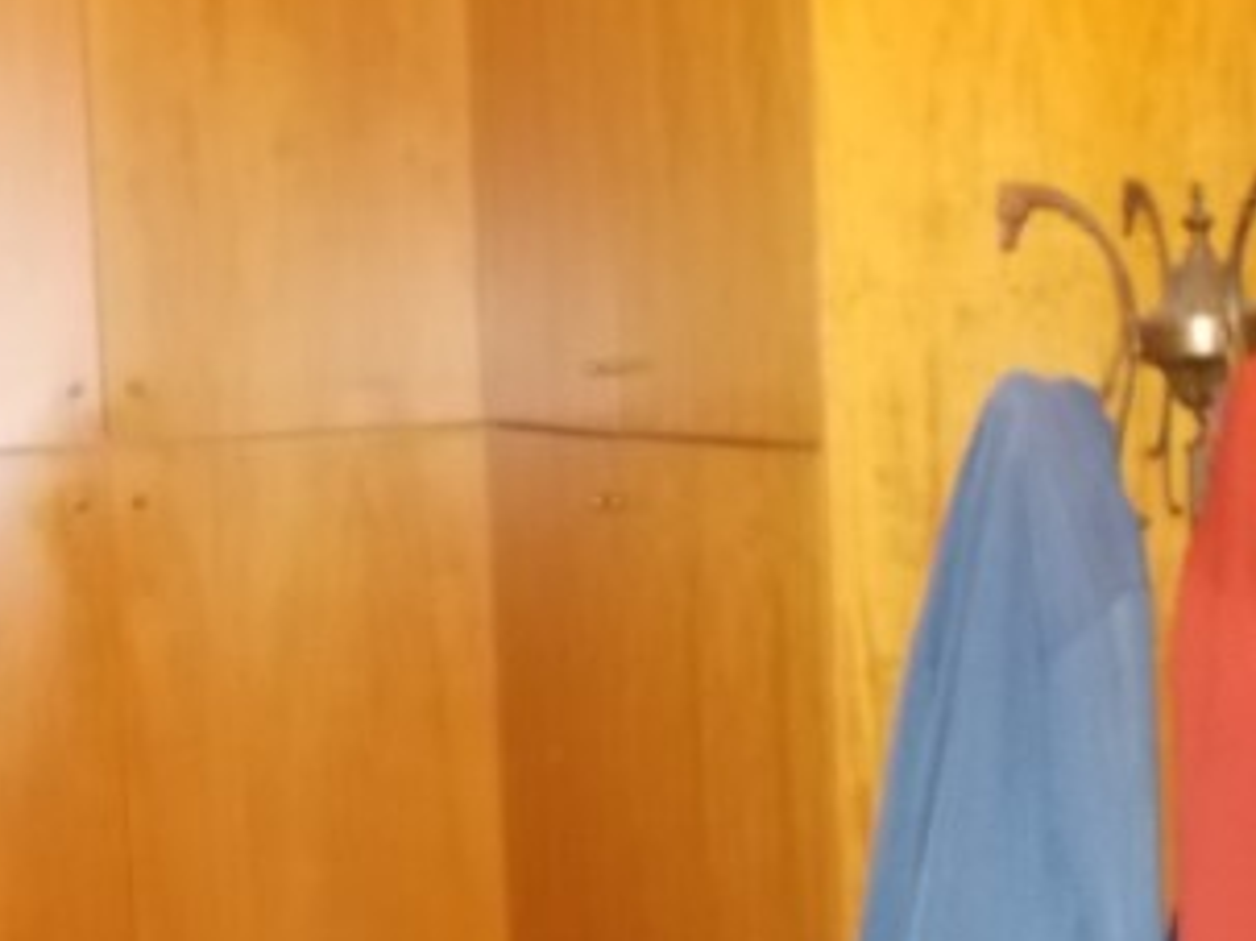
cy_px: 497
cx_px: 398
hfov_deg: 34.6
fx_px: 1995
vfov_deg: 26.5
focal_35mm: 55
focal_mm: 4.6
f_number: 3.2
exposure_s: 1/25
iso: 450
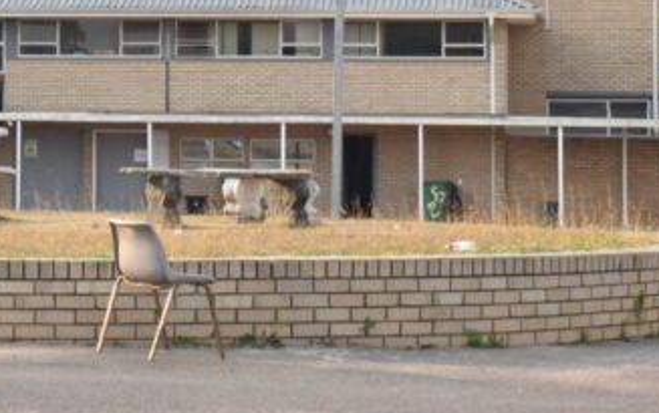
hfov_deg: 12.5
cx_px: -22
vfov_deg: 7.9
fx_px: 2966
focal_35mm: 165
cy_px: -71
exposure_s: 1/200
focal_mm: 46
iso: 200
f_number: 6.3
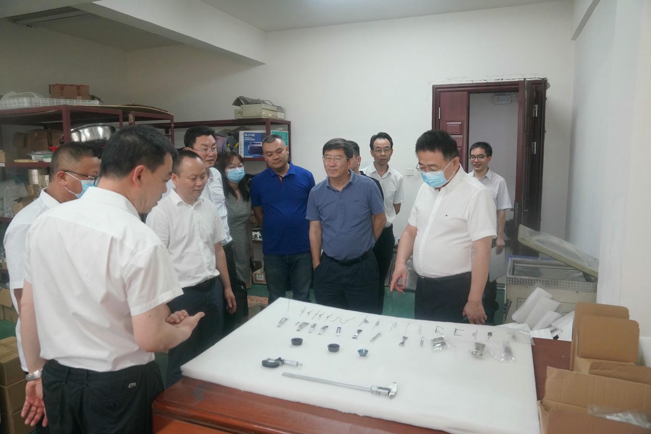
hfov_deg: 69.4
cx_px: 326
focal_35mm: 26
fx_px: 470
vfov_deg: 49.6
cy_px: 217
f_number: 4
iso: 3200
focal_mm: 26
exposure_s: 1/160
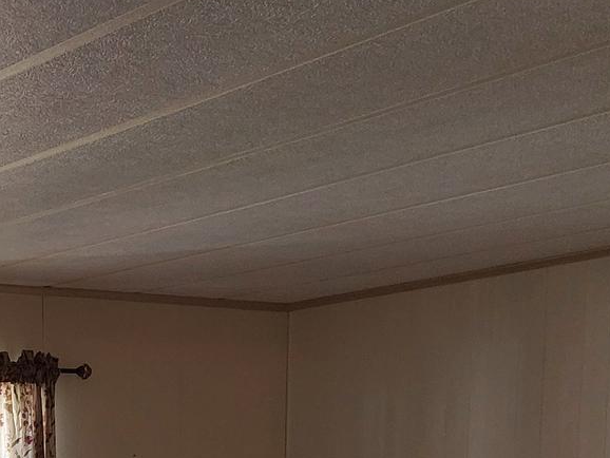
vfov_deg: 15.4
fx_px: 1498
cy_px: 783
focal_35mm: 85
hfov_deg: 22.1
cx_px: -1
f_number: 1.8
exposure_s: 1/60
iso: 200
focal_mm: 5.23
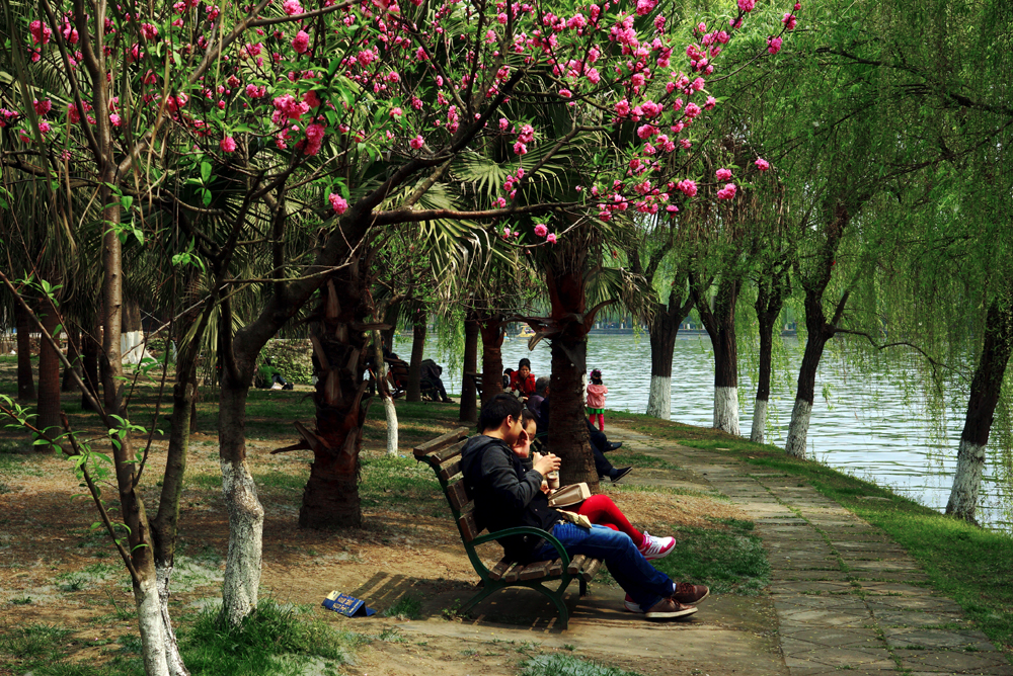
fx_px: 1689
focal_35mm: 60
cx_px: 506
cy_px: 338
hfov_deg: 33.4
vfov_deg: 22.7
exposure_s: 1/250
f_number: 9
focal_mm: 40
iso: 125
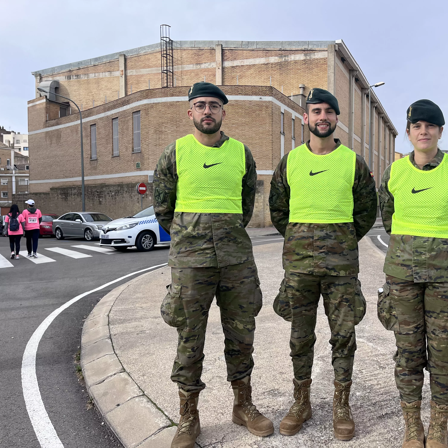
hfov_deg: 51.7
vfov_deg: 52.5
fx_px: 454
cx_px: 294
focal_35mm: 31
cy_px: 224
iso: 50
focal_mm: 5.1
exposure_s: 1/1721
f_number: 1.6
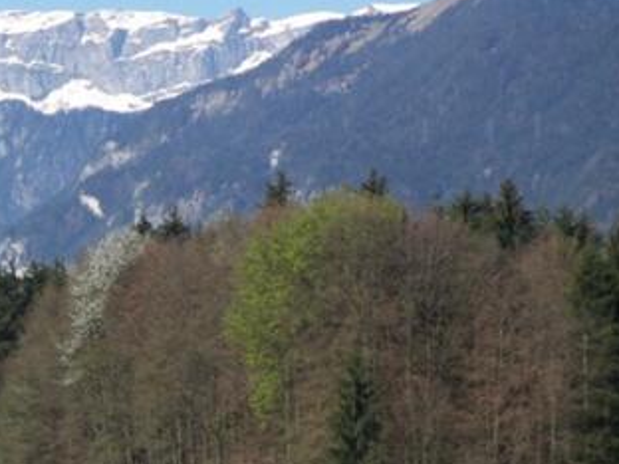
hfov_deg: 9.7
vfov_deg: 7.3
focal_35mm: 203
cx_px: 162
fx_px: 3630
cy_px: 182
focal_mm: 14.1
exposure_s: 1/160
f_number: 8
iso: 50
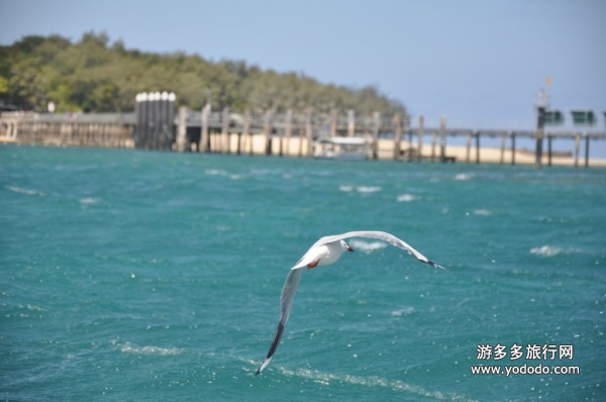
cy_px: 201
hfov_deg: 13.1
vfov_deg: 8.7
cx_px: 303
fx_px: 2647
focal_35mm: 158
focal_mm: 105
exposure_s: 1/1250
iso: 320
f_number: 5.6
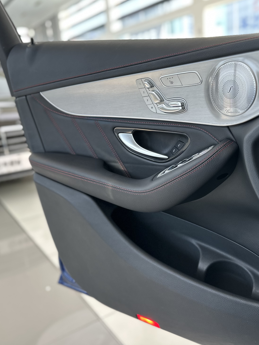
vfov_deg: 55.3
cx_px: 166
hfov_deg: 42.5
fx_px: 329
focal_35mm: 33
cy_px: 169
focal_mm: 6.86
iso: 160
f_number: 1.78
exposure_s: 1/100
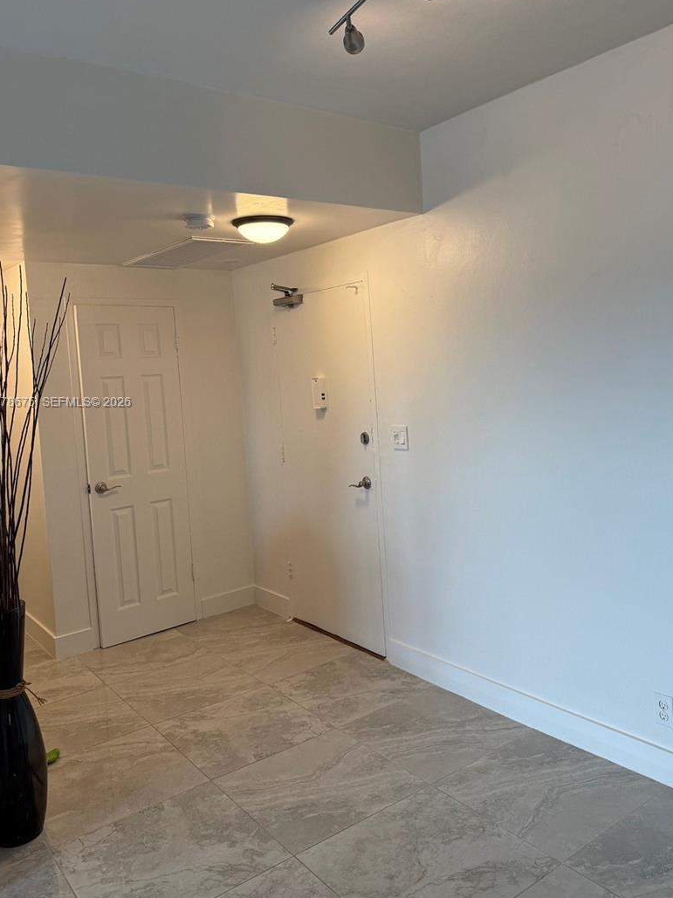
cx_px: 362
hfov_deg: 49.7
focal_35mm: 28
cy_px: 403
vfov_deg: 63.3
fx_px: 726
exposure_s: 1/182
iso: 125
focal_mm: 6.76
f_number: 1.78
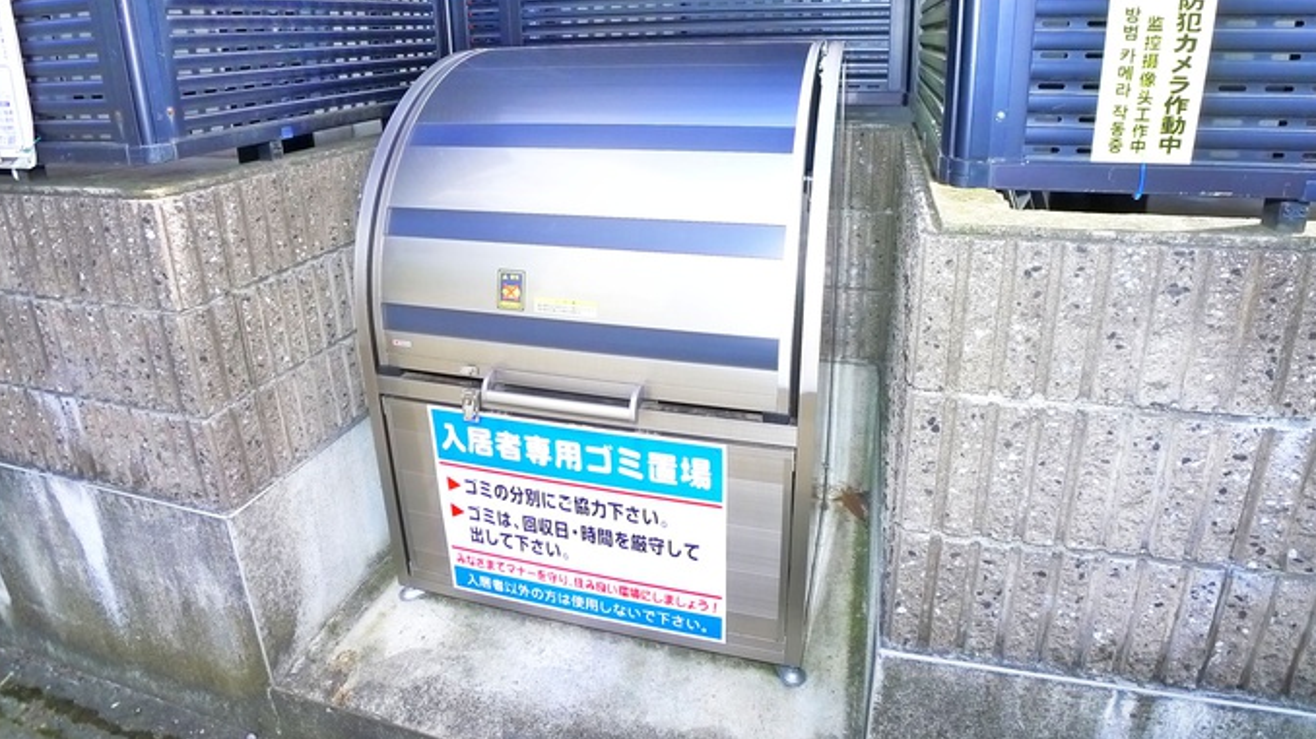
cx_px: 658
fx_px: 942
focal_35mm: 27
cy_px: 259
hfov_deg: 69.9
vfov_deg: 42.4
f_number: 2.8
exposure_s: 1/320
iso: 400
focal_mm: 5.1
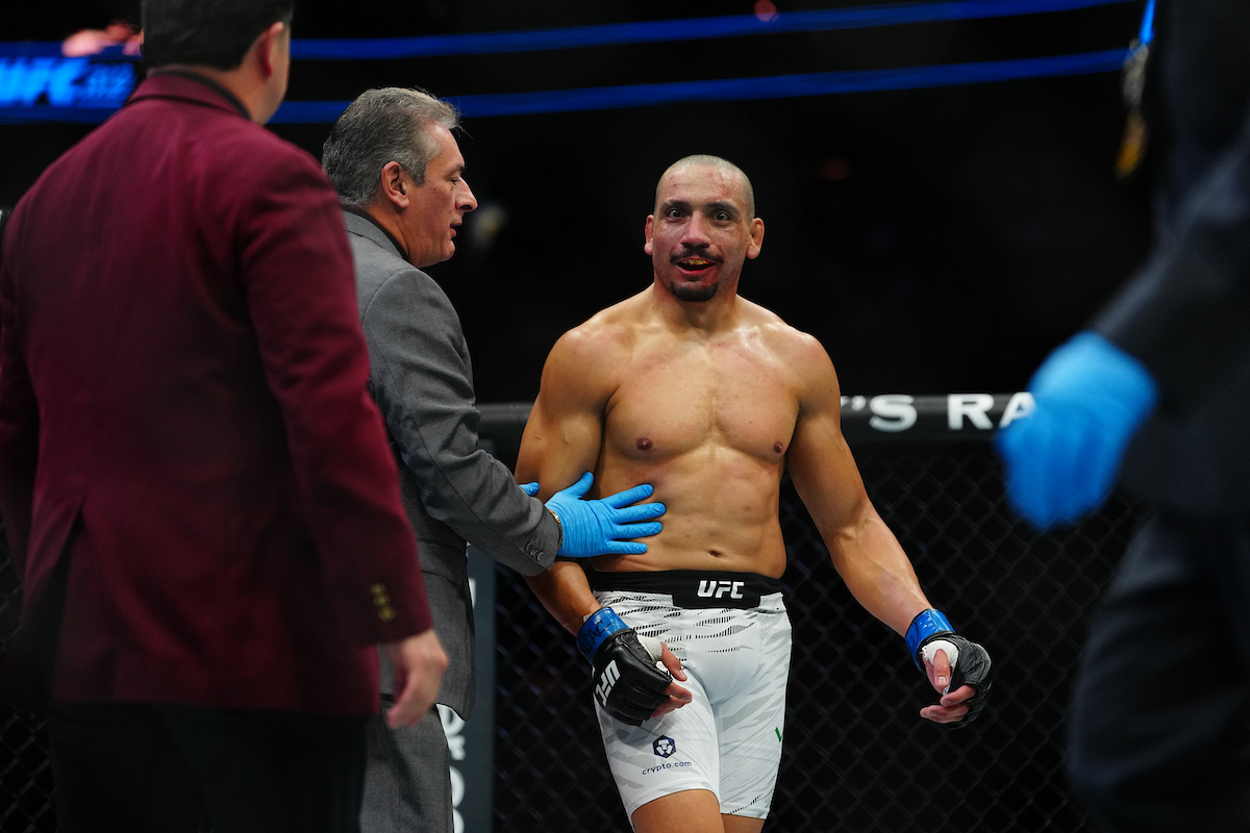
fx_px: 4618
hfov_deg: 15.4
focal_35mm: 133
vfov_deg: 10.3
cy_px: 416
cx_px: 625
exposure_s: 1/1600
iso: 2000
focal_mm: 133
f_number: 2.8
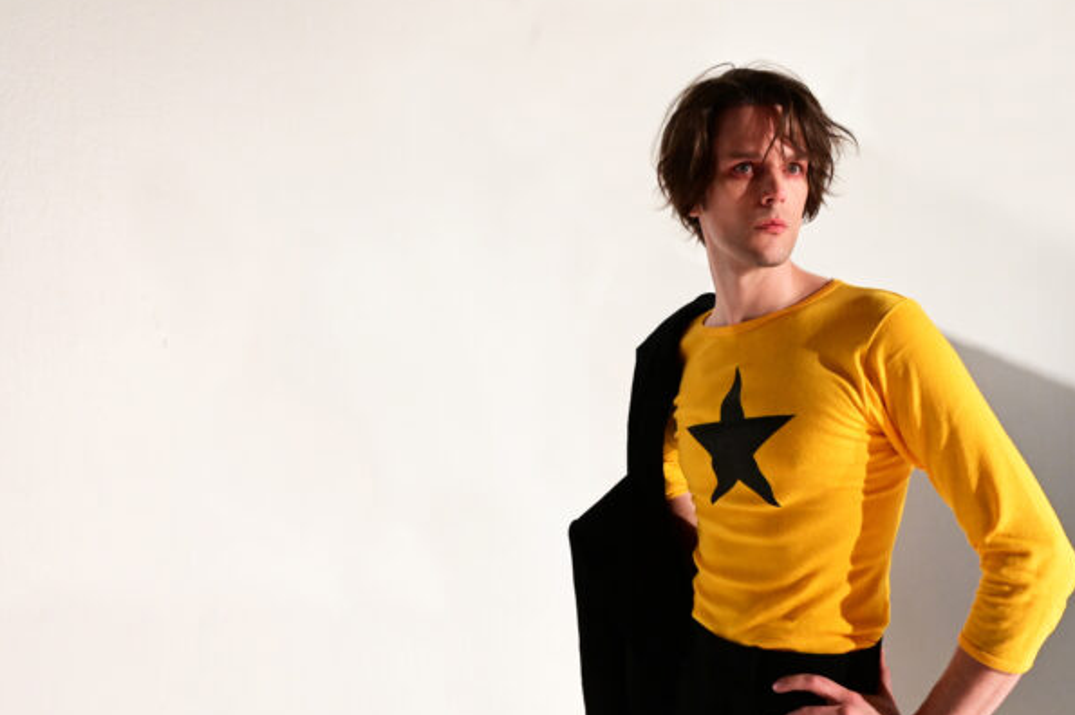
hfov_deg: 59.8
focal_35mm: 31
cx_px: 647
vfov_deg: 42.2
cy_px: 391
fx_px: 925
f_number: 7.1
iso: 6400
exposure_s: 1/125
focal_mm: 24
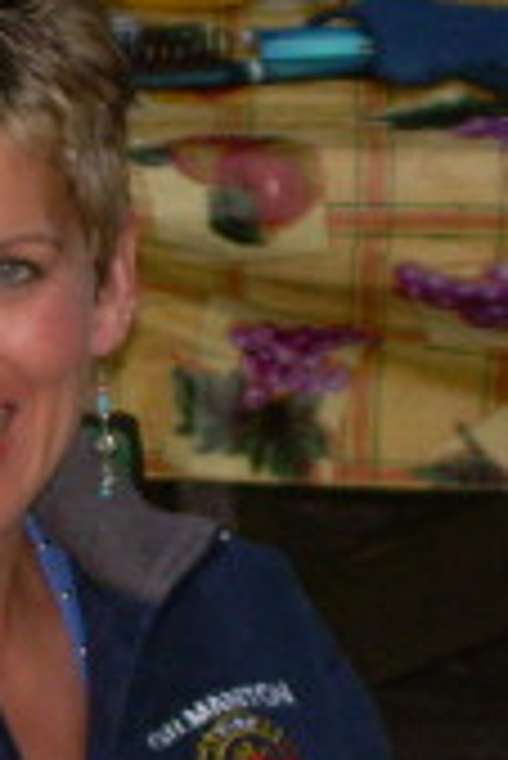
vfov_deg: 6.8
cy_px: 609
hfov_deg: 4.5
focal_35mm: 304
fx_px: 6421
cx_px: -40
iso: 200
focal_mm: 18.9
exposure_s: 1/60
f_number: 4.9
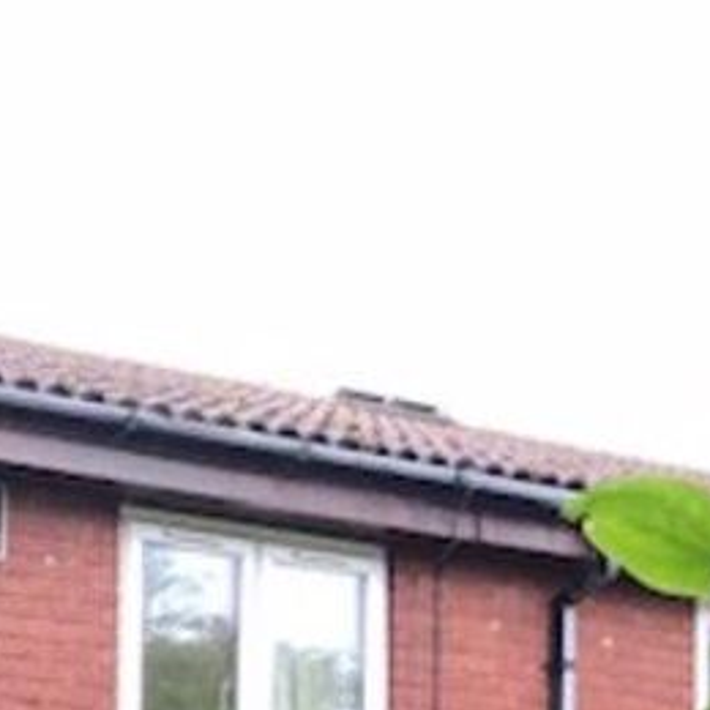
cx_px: -392
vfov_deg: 14.9
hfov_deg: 14.8
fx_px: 2506
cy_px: 1092
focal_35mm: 108
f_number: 1.8
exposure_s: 1/30
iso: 32
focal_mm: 3.99
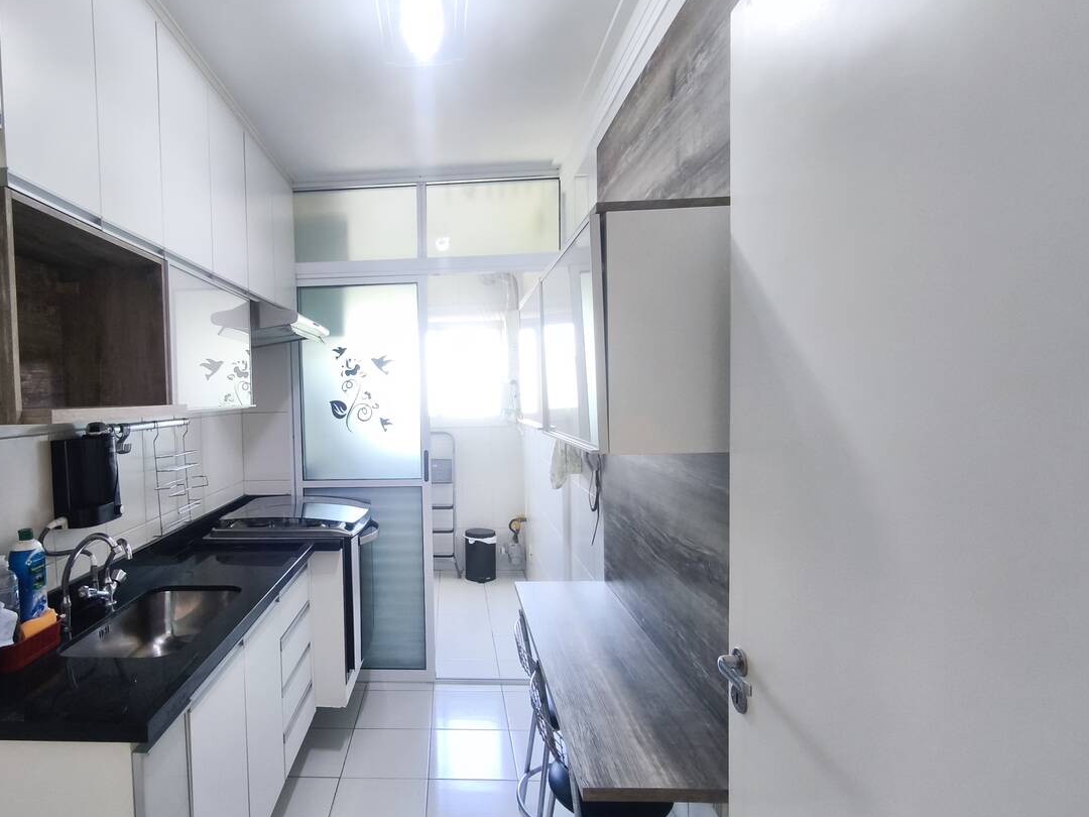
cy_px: 420
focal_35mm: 20
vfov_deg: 66.0
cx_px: 411
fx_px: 629
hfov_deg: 80.3
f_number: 2.2
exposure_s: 1/30
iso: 250
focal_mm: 1.91
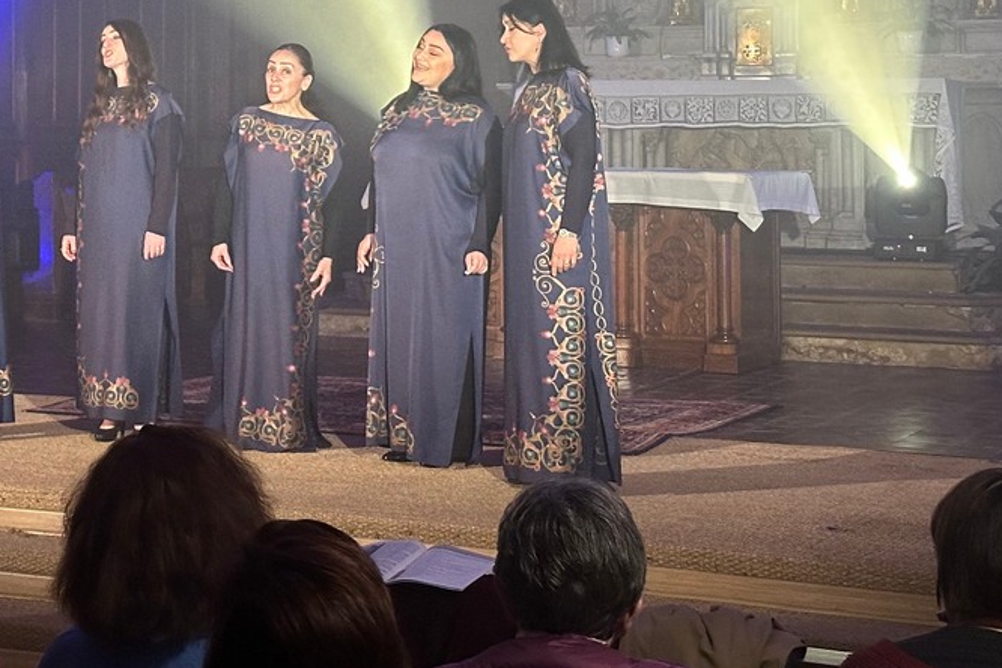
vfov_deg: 15.0
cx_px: 126
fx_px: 2505
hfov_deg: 22.2
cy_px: 20
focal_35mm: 90
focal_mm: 6.86
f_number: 1.78
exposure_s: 1/40
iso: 400
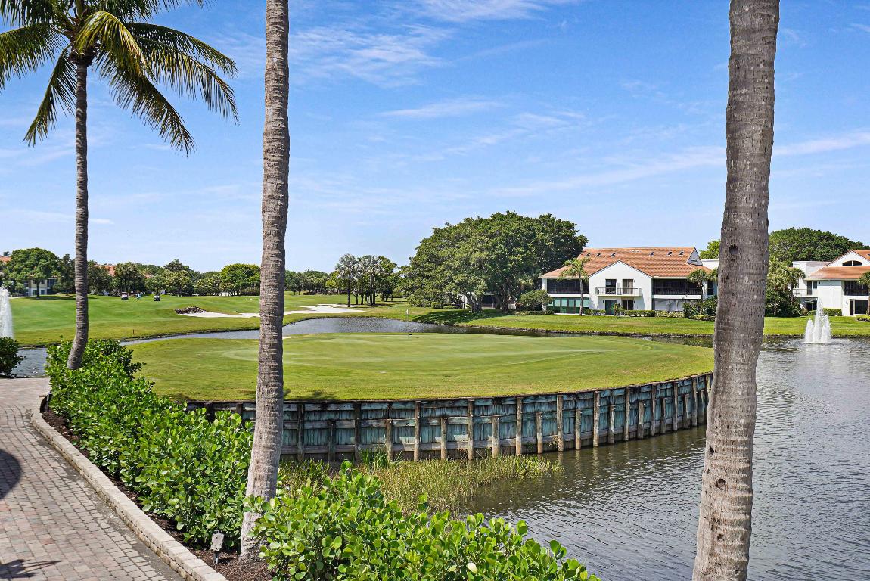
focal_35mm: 35
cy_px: 290
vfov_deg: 37.9
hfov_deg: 54.4
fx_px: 846
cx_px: 435
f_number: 10
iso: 100
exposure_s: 1/160
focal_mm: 35
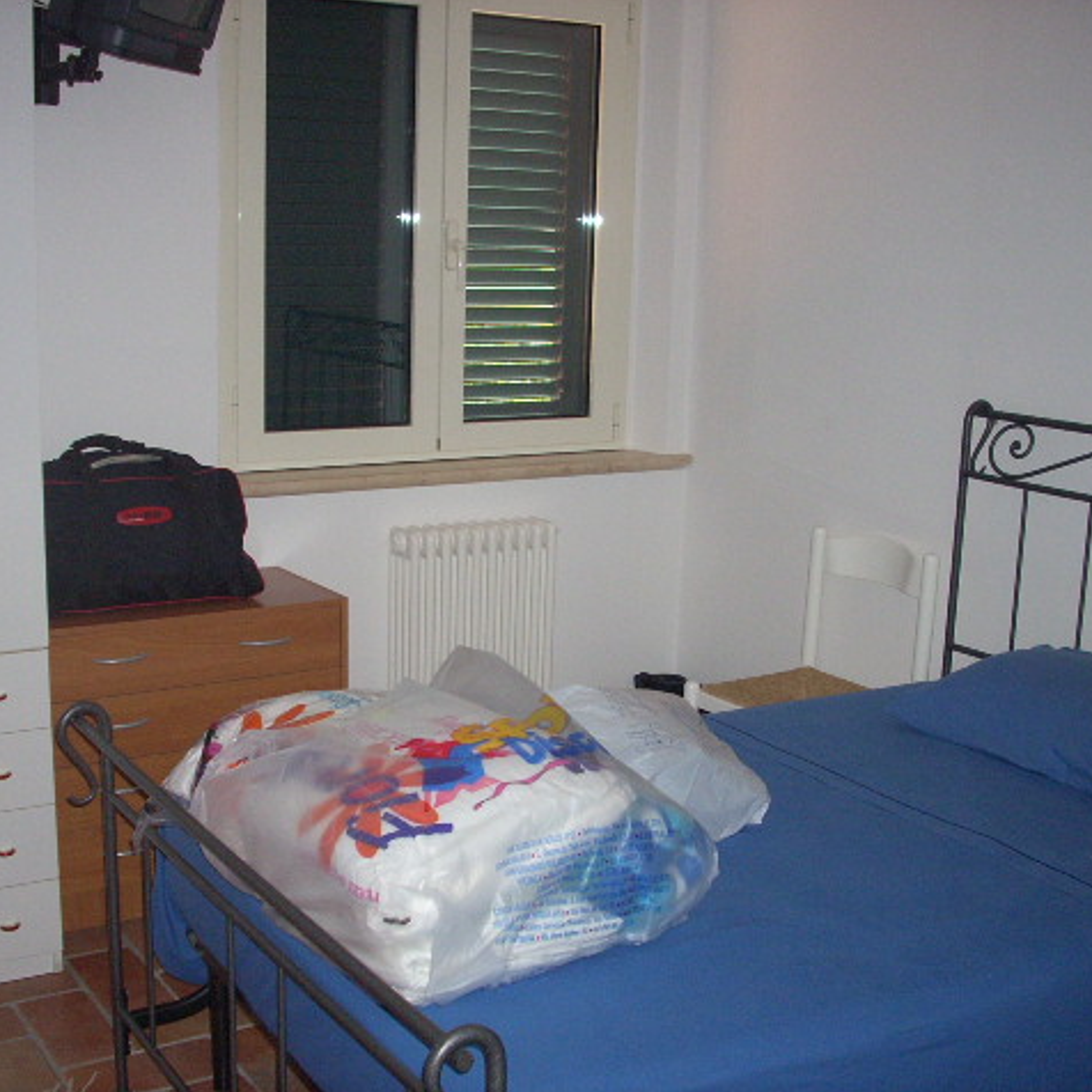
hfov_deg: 38.3
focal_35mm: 44
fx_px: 1570
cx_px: 532
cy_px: 544
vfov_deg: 38.3
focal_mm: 6.2
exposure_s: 1/60
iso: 200
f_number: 2.8
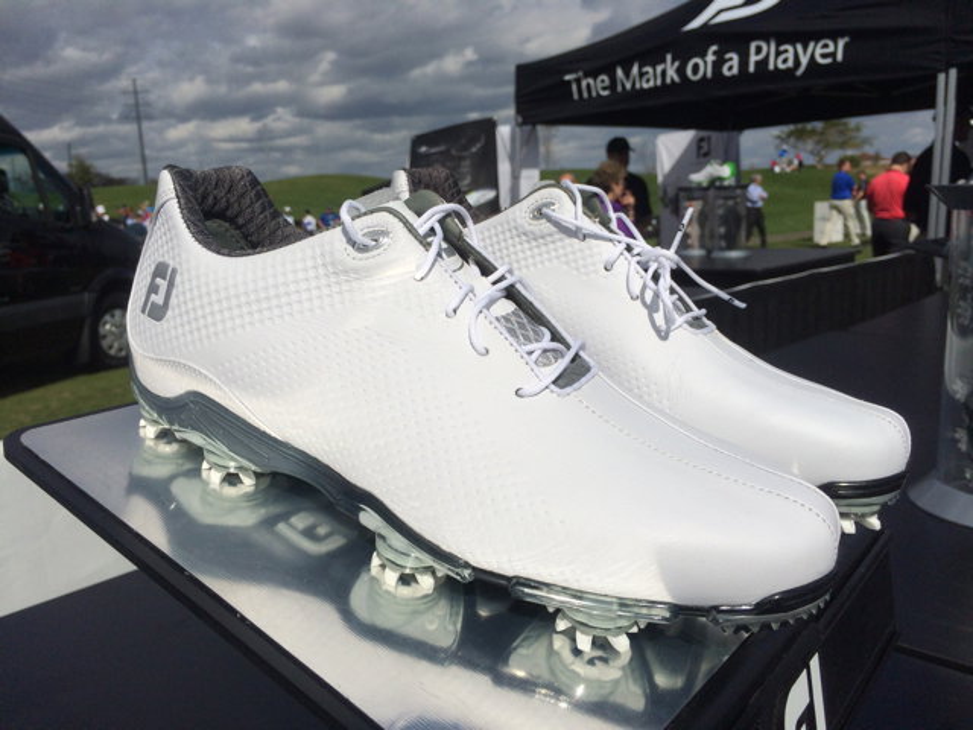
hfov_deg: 60.0
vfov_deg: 46.8
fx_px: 843
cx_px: 486
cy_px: 365
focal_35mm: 30
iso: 40
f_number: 2.2
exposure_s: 1/10309
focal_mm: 4.12
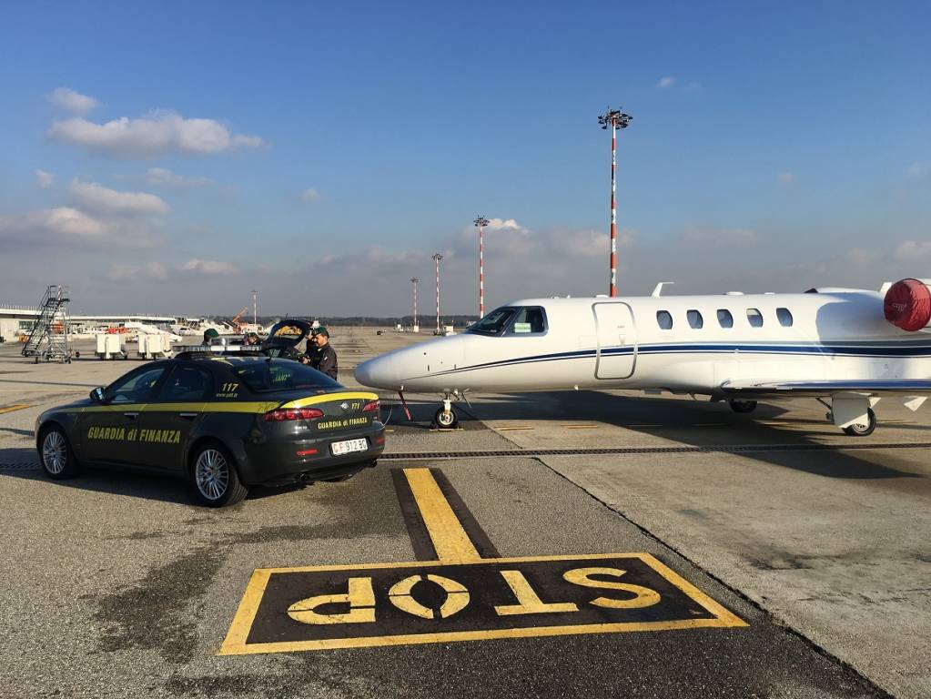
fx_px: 780
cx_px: 466
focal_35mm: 29
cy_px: 350
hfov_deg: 61.6
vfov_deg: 48.3
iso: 25
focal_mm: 4.15
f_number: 2.2
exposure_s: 1/1748
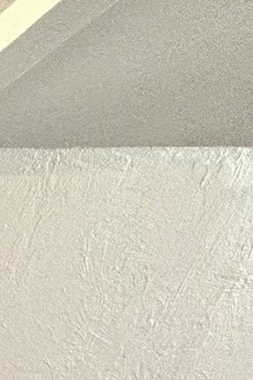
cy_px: 484
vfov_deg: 26.9
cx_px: -536
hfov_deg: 11.0
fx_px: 675
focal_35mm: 64
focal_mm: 2.22
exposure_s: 1/120
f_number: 2.2
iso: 125
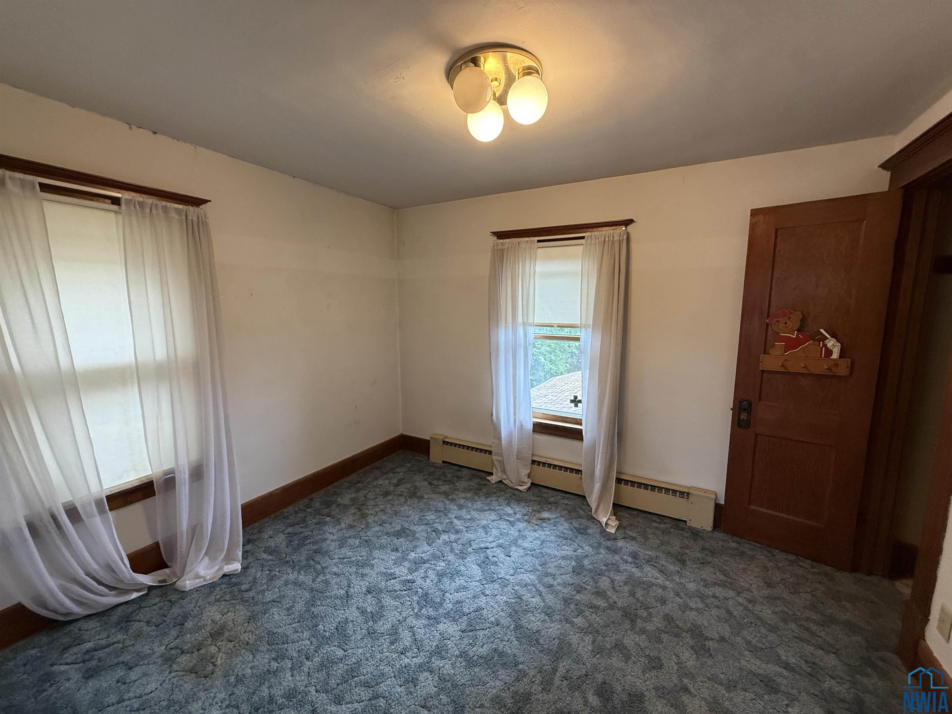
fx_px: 385
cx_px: 476
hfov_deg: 102.1
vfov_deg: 85.7
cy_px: 357
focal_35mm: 14
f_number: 2.2
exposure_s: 1/120
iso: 320
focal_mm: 2.22
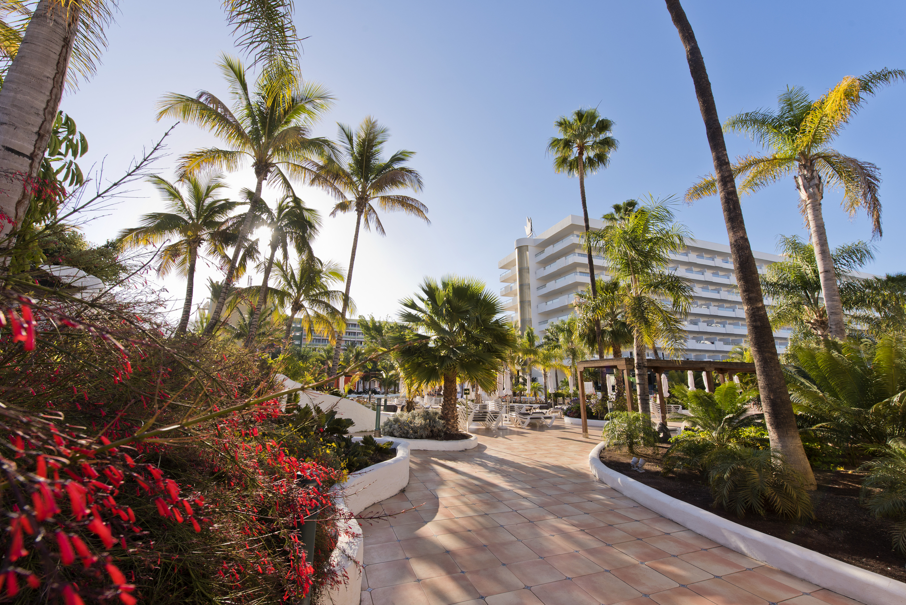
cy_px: 302
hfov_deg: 104.2
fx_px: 352
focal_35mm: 14
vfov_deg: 81.3
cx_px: 453
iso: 100
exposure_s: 1/100
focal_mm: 14
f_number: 10
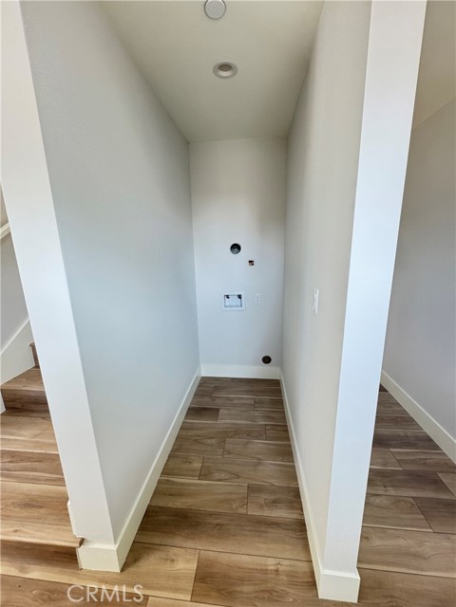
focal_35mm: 14
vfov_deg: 102.1
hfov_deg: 85.7
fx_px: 246
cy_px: 304
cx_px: 228
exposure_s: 1/60
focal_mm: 2.22
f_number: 2.2
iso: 200
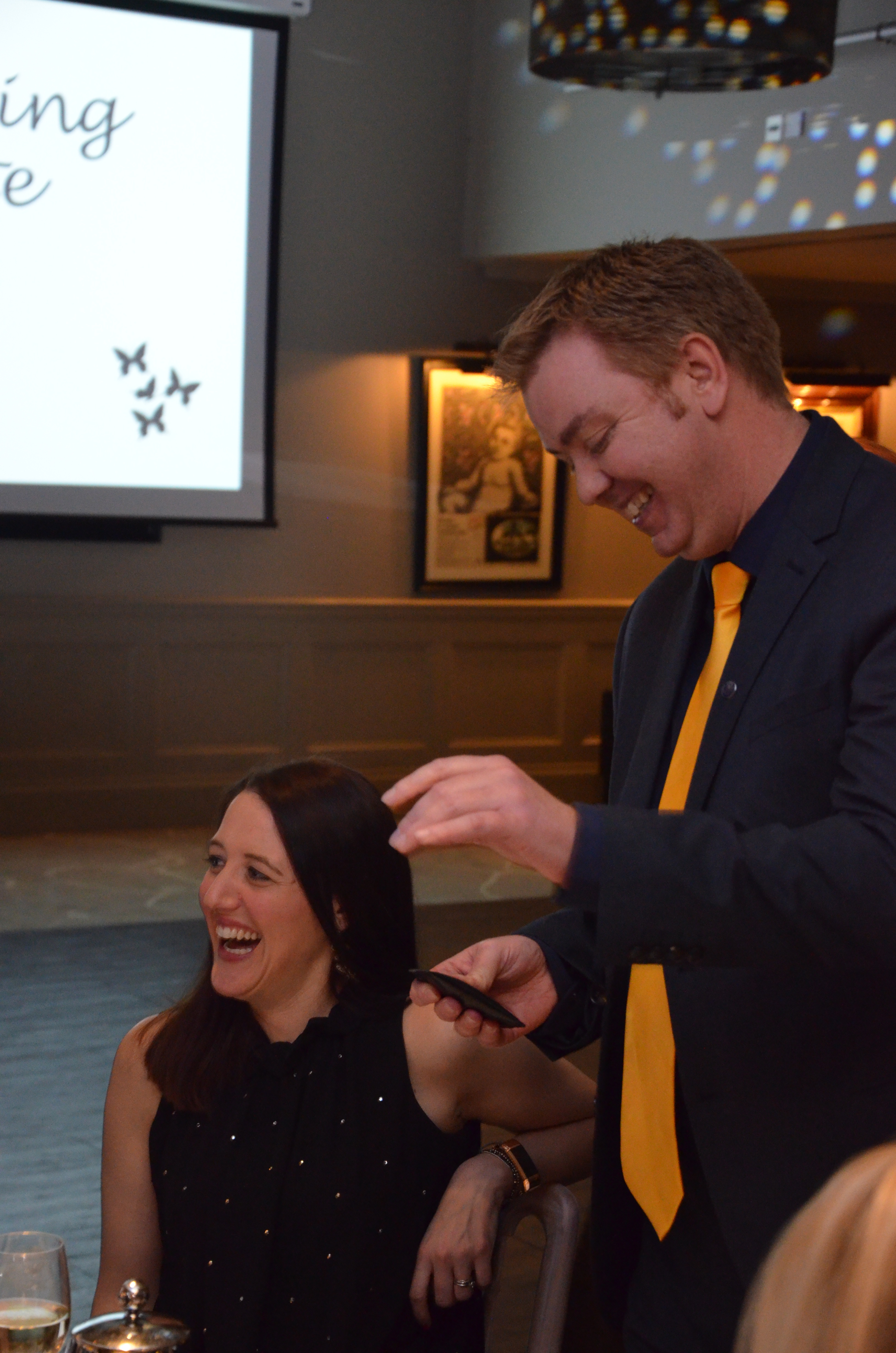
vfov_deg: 27.0
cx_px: 448
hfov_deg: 18.1
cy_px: 676
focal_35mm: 75
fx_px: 2812
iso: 3200
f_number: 5
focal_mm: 50
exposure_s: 1/60
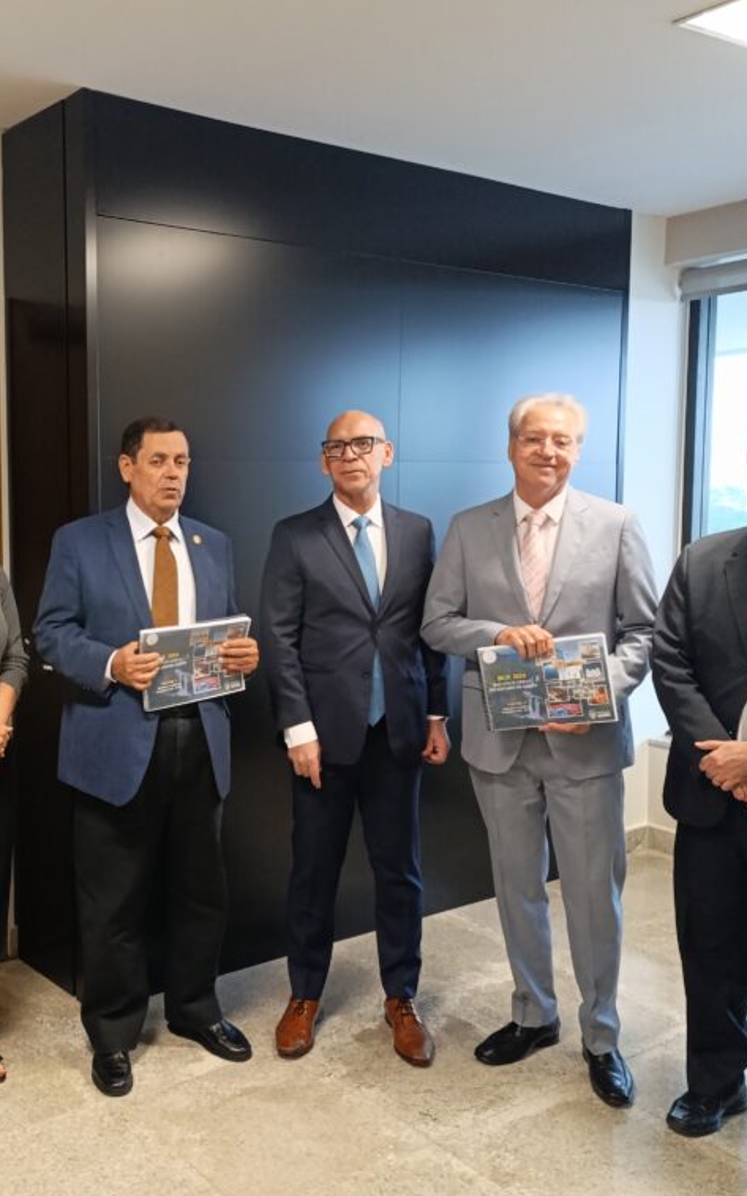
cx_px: 145
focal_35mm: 33
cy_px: 605
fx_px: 1076
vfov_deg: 58.2
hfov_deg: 36.9
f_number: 1.6
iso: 1000
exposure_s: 1/40
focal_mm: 6.14
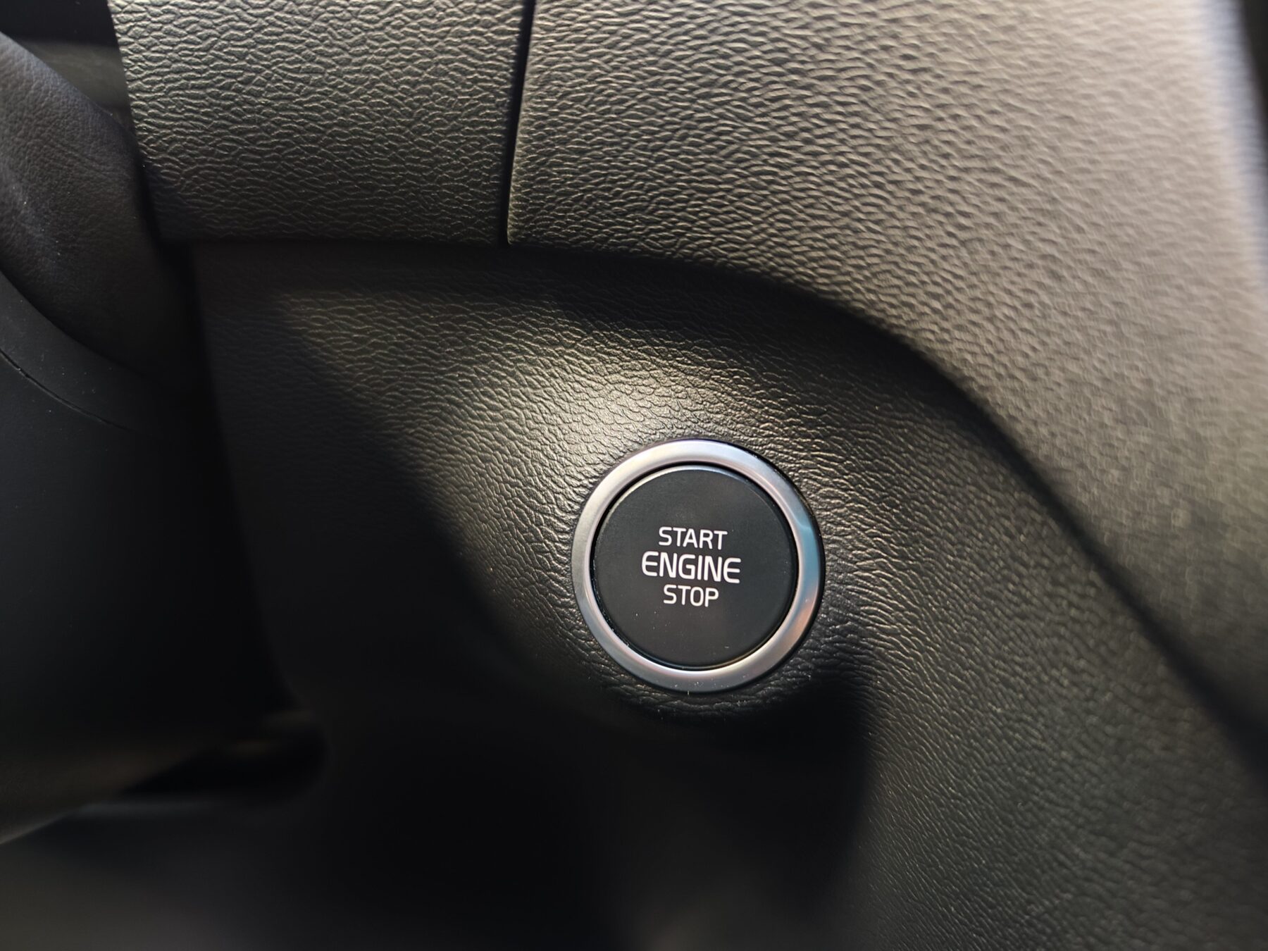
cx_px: 634
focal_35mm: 23
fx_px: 843
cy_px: 476
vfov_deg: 58.9
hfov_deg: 73.9
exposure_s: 1/20
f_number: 1.69
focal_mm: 7.01
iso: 2564
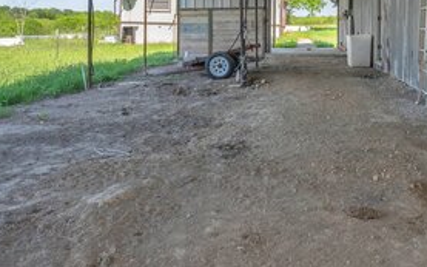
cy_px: 35
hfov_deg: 56.5
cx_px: 296
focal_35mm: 33
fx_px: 384
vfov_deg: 36.3
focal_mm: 14
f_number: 10
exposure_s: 1/13
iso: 100
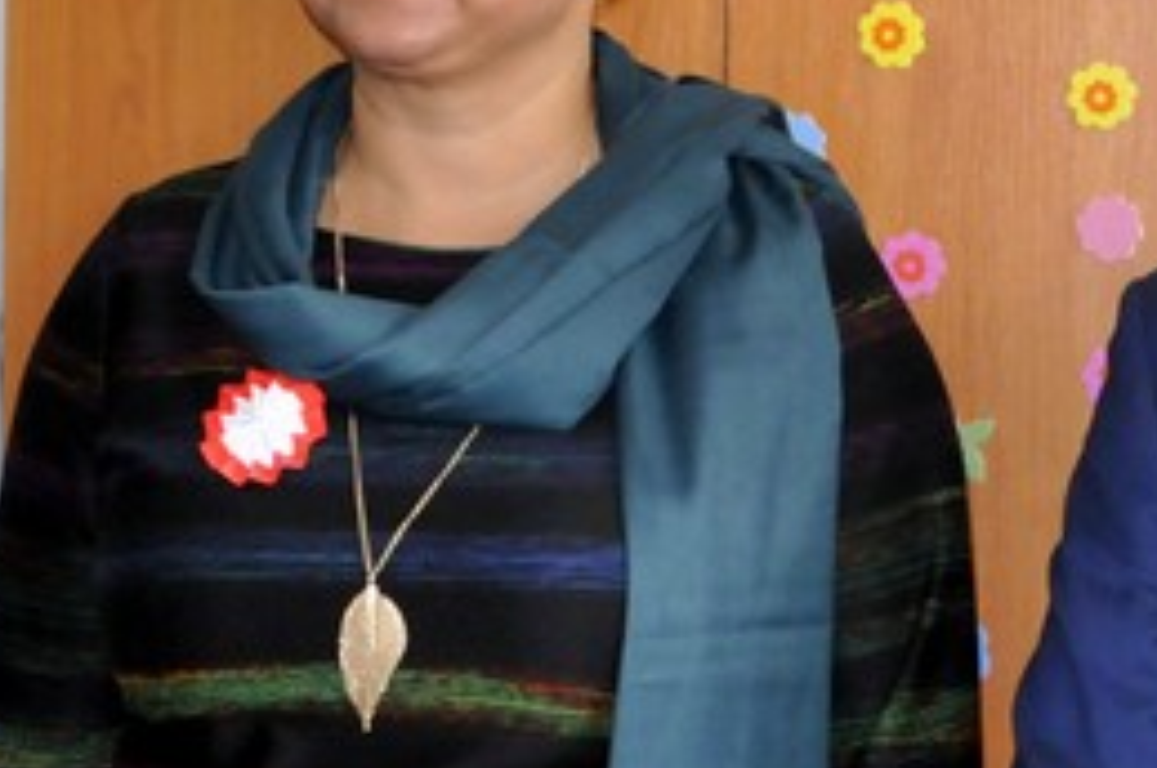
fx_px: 4652
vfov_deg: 9.4
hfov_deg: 13.4
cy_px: 192
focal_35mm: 145
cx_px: 1738
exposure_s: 1/100
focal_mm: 25
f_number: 4.5
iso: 1250
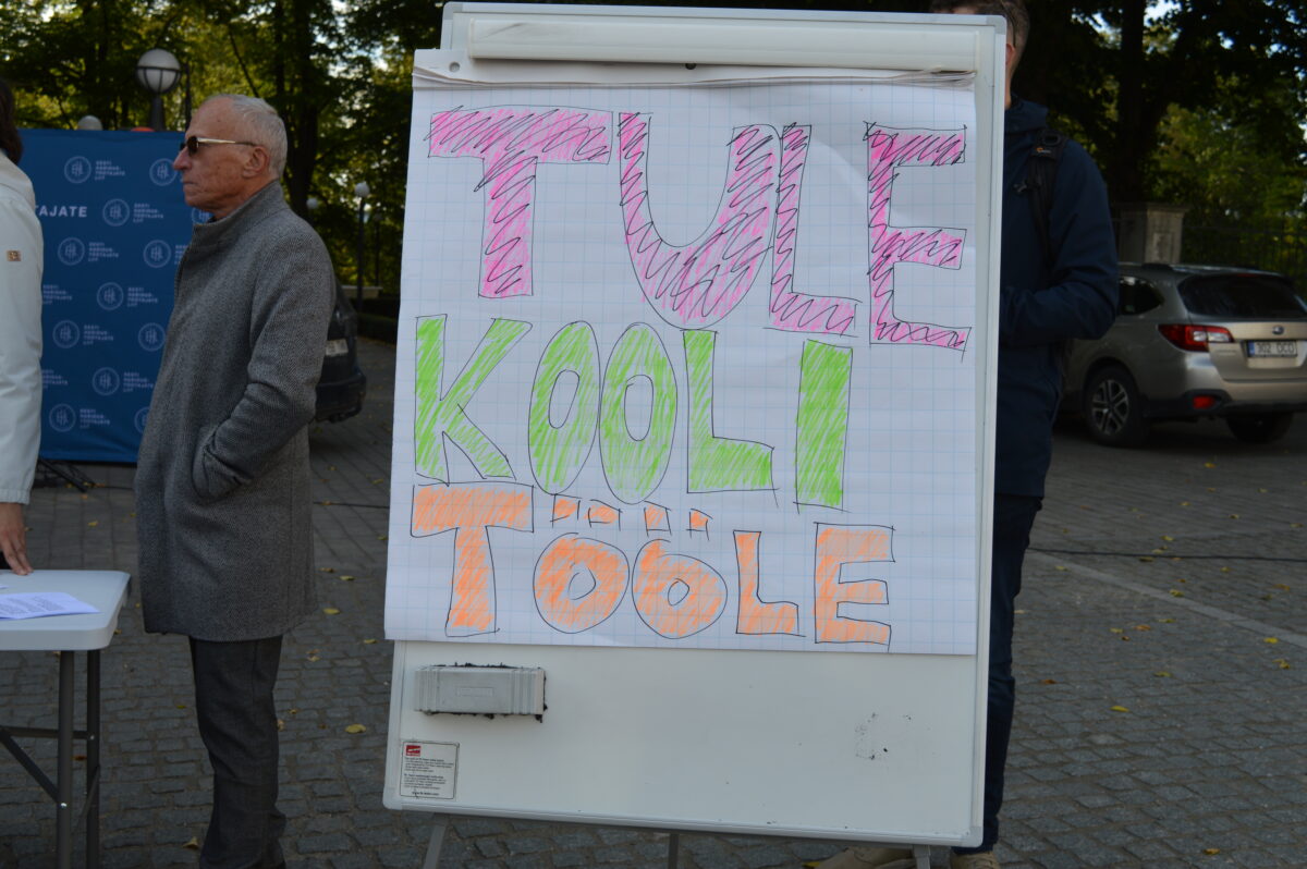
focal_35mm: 44
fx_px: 1578
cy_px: 434
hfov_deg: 45.0
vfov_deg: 30.8
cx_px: 654
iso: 100
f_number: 7.1
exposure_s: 1/200
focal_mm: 29
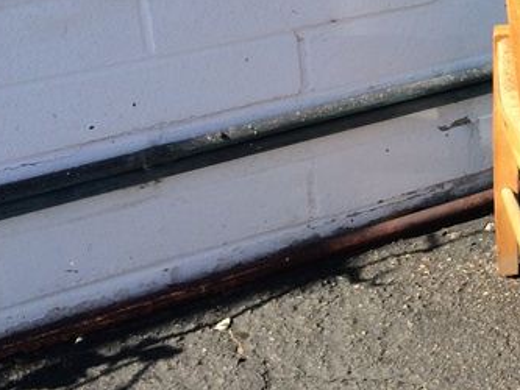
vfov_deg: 17.8
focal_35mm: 81
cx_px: 682
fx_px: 1217
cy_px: -4
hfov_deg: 21.7
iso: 32
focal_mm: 4.12
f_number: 2.2
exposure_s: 1/1172
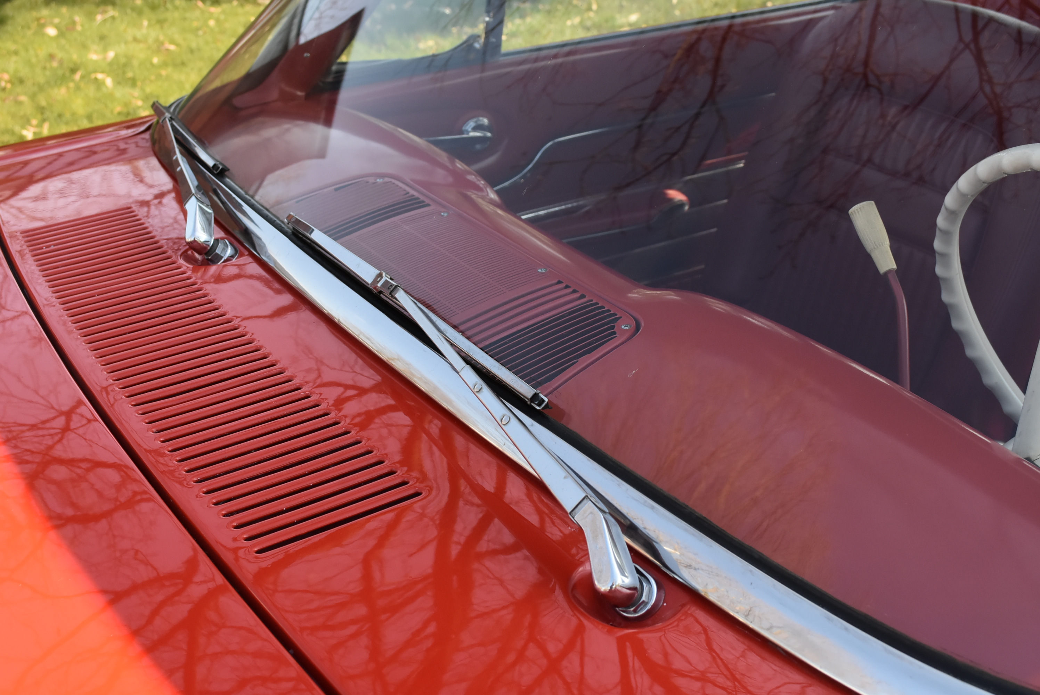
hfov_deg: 43.6
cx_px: 520
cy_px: 348
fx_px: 1301
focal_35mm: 45
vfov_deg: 29.9
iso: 800
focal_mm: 30
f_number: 8
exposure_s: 1/400
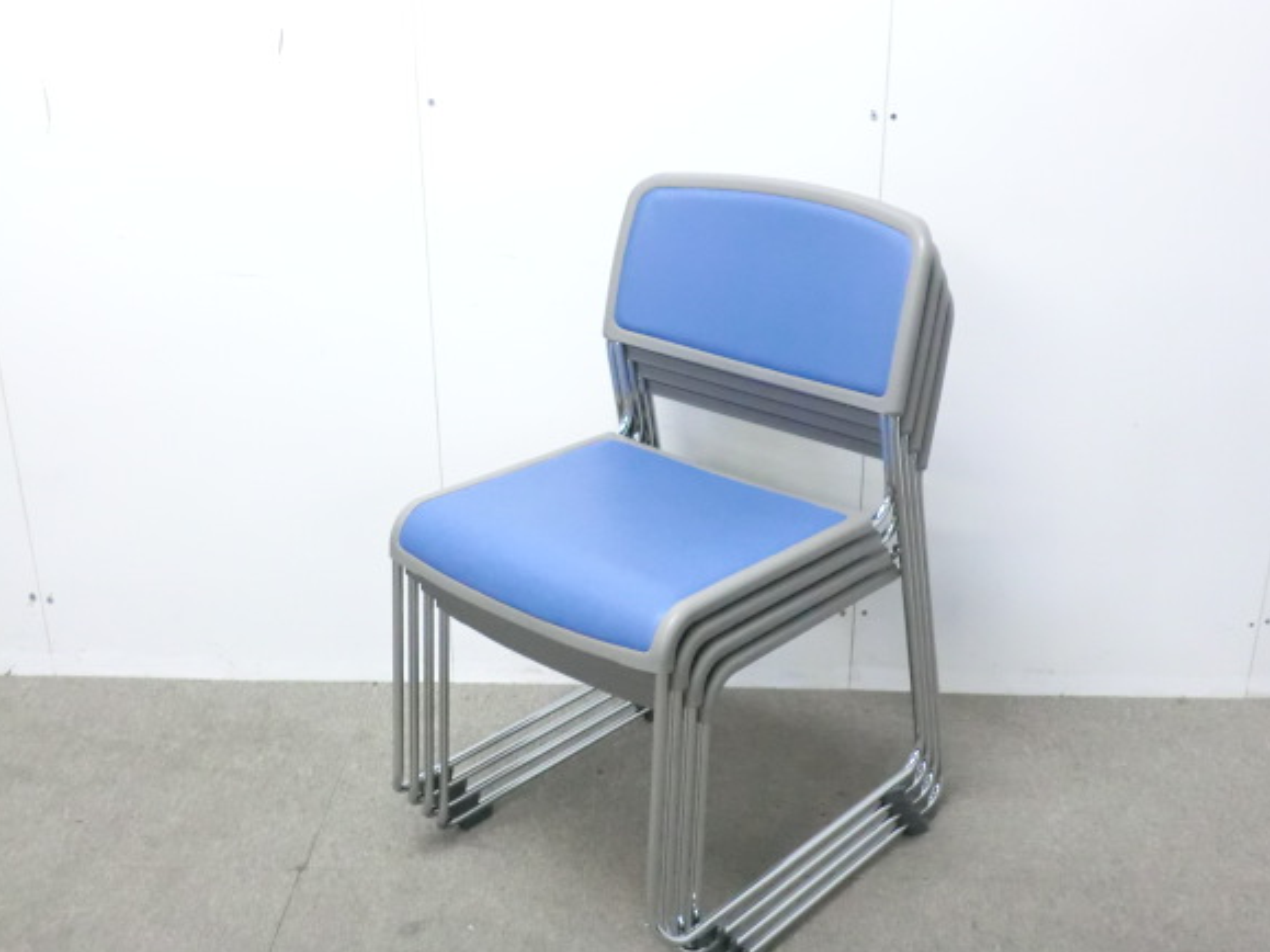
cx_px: 689
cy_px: 520
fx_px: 1541
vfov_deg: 34.3
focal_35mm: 42
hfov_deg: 44.8
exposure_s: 1/30
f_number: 3.9
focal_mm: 6.9
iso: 800
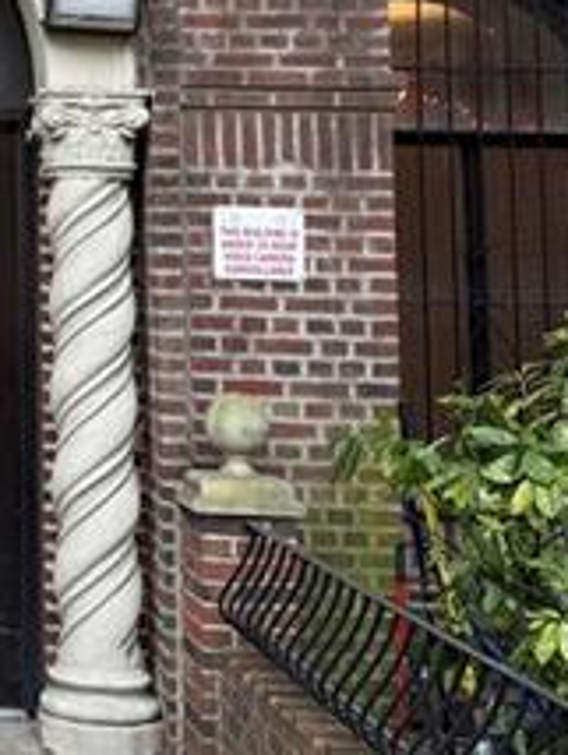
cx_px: -261
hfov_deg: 15.9
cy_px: 28
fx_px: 1878
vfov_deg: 22.0
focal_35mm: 86
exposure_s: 1/135
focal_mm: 6.76
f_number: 1.78
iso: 80
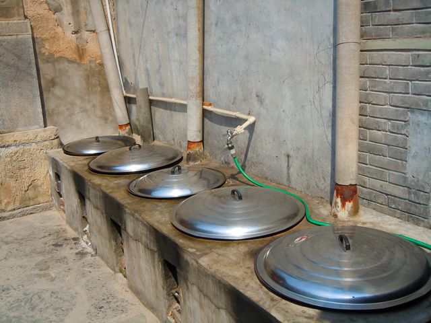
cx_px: 216
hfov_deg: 47.9
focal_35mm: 39
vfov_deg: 36.8
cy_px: 162
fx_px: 486
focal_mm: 7.1
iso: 100
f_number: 3.7
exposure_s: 1/640
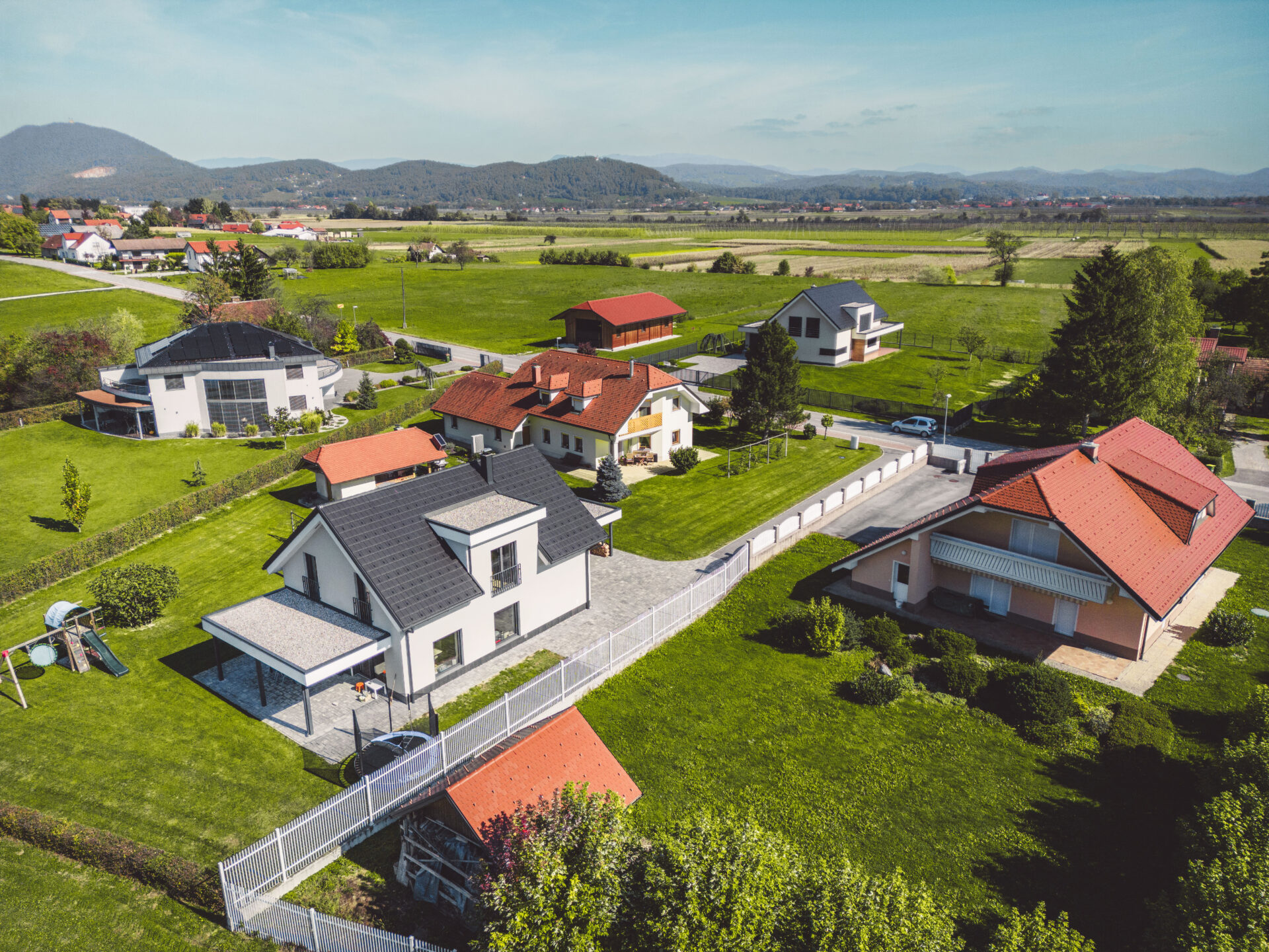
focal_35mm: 24
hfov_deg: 71.6
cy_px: 476
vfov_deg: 56.8
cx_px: 634
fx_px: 880
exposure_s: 1/4000
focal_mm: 6.72
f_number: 1.7
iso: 140
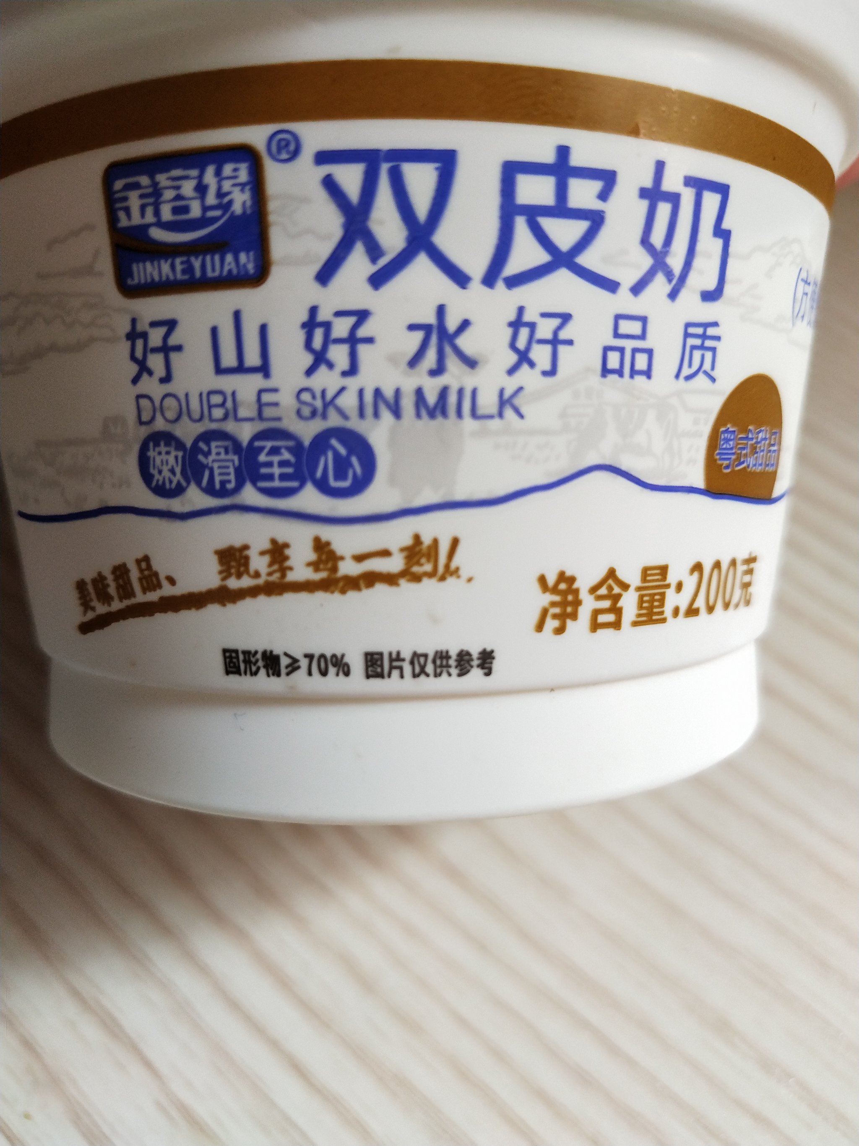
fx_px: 993
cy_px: 573
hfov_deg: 46.8
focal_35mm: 30
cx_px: 430
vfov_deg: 60.0
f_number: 1.8
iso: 135
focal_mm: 3.95
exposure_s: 1/100
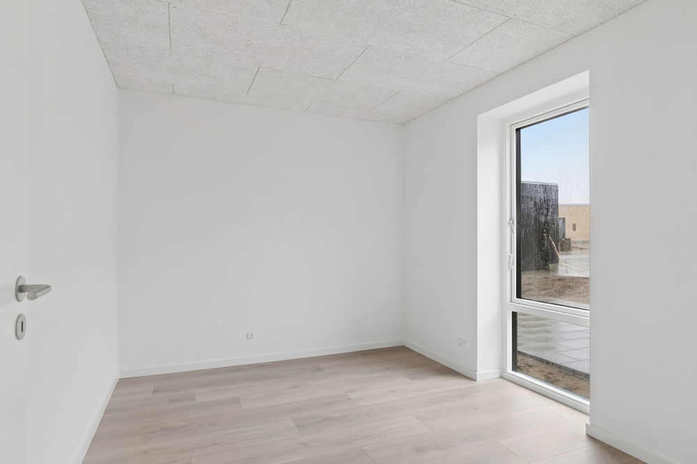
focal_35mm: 20
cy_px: 232
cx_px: 348
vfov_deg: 63.2
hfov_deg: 85.4
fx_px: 377
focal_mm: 13
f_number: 7.1
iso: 400
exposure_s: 1/8
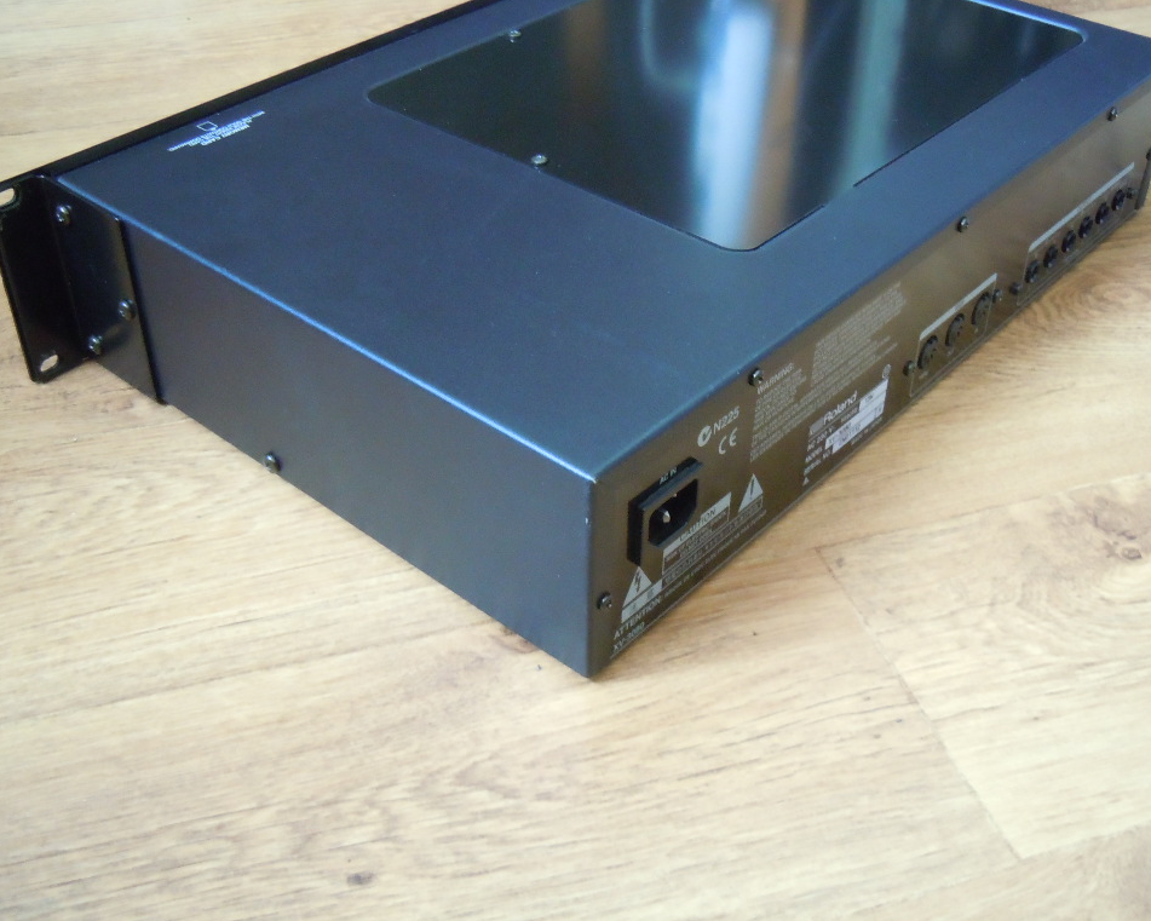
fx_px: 1397
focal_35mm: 41
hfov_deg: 44.8
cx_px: 602
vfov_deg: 36.5
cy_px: 461
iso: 800
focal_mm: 7.1
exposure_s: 1/2.5
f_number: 3.7
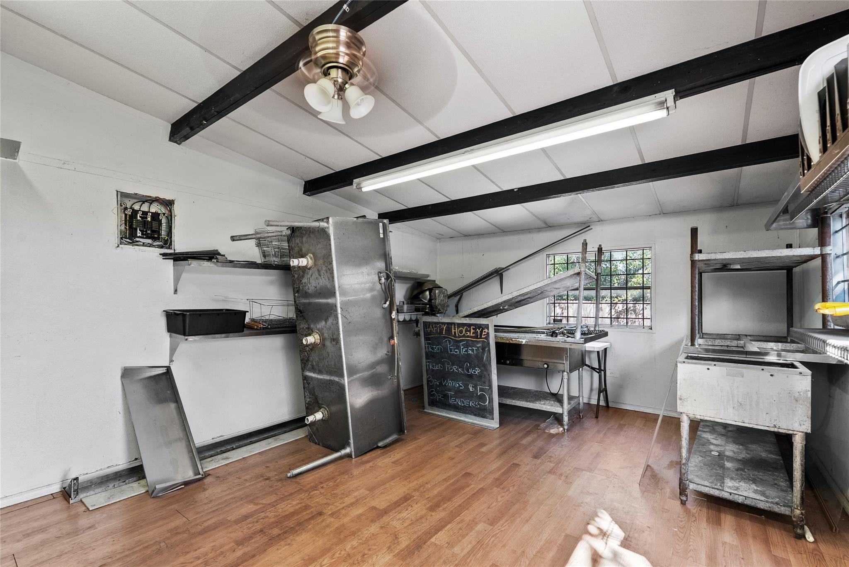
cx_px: 424
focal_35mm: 16
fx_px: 377
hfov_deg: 96.7
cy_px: 284
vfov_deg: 73.8
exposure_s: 1/1.67
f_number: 8
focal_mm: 16
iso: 250
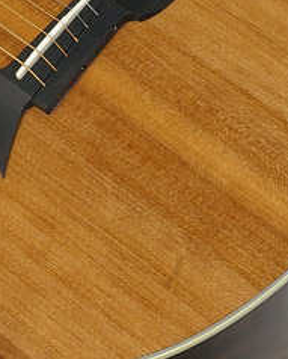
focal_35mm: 207
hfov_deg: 7.5
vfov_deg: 9.3
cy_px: 106
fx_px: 2201
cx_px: 21
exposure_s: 2
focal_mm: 53
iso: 400
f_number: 19
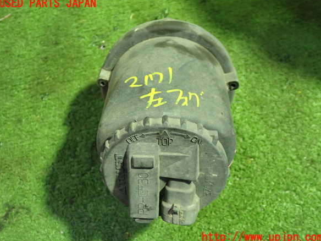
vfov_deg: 38.7
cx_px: 161
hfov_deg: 50.1
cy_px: 120
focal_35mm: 37
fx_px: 343
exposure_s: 1/40
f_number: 2.5
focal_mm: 6.37
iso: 640
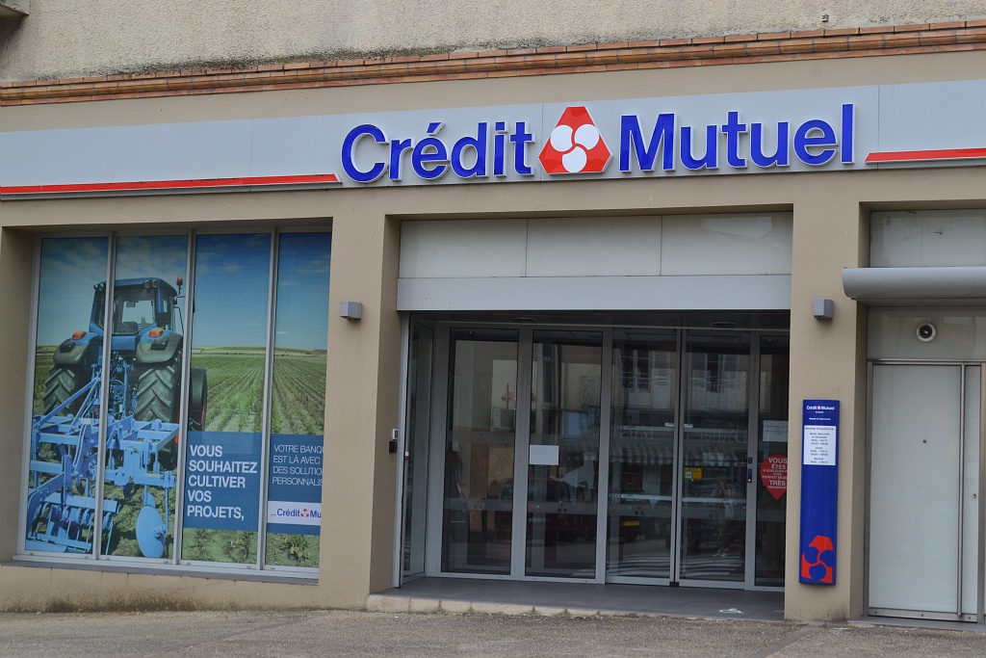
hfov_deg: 30.5
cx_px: 493
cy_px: 329
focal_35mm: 66
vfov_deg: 20.6
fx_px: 1808
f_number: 9
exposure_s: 1/160
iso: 400
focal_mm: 44
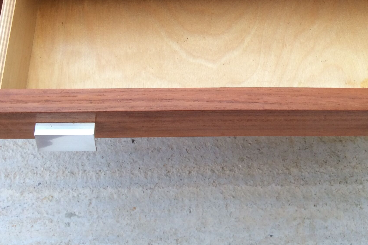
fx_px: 521
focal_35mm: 51
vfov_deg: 26.0
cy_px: 49
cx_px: 225
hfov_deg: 38.7
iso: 32
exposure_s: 1/50
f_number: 2.4
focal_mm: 3.3
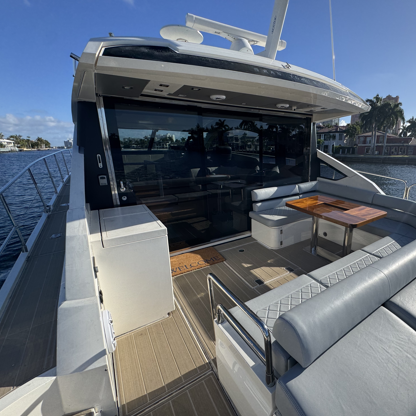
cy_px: 205
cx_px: 270
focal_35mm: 17
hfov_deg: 81.7
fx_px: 231
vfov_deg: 84.0
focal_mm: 2.22
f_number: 2.2
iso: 50
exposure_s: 1/1178
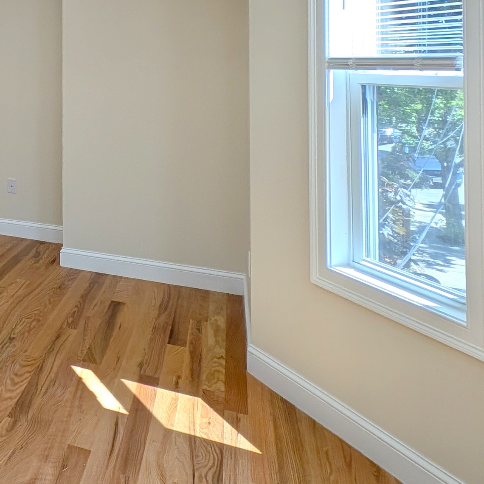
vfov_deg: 40.5
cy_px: 46
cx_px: -162
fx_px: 601
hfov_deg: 32.0
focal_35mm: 38
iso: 35
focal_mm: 2.23
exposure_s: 1/145
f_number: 1.95
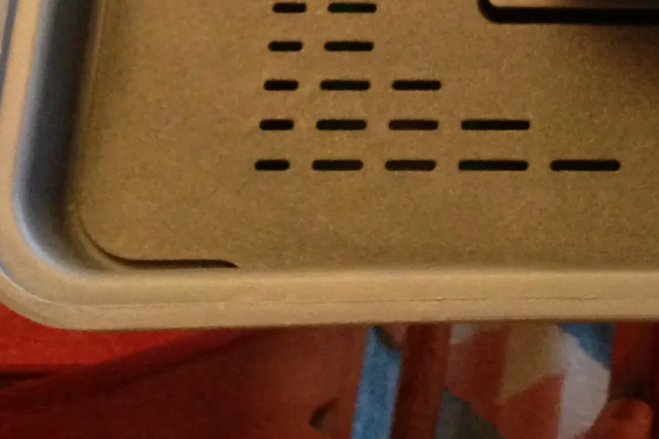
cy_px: -309
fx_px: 1976
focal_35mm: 108
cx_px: 751
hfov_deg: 18.1
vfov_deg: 11.8
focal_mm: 4.13
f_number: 2.4
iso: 400
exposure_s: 1/20
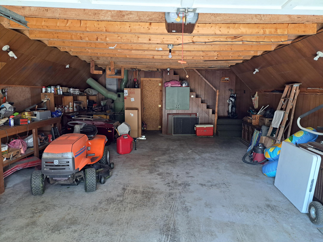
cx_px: 162
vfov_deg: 56.8
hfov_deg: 71.6
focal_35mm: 24
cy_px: 121
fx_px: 224
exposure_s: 1/60
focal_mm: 5.23
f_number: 1.8
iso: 125
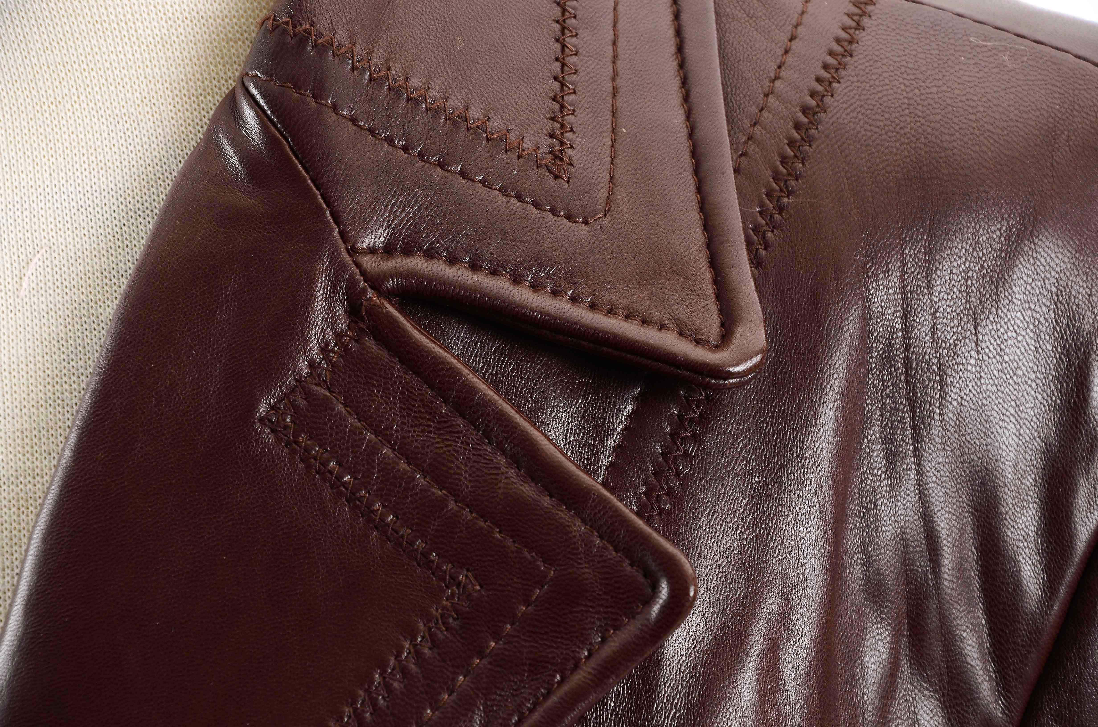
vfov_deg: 8.7
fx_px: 4794
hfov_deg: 13.1
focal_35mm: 158
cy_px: 364
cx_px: 549
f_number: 8
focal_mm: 105
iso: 160
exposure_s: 1/80
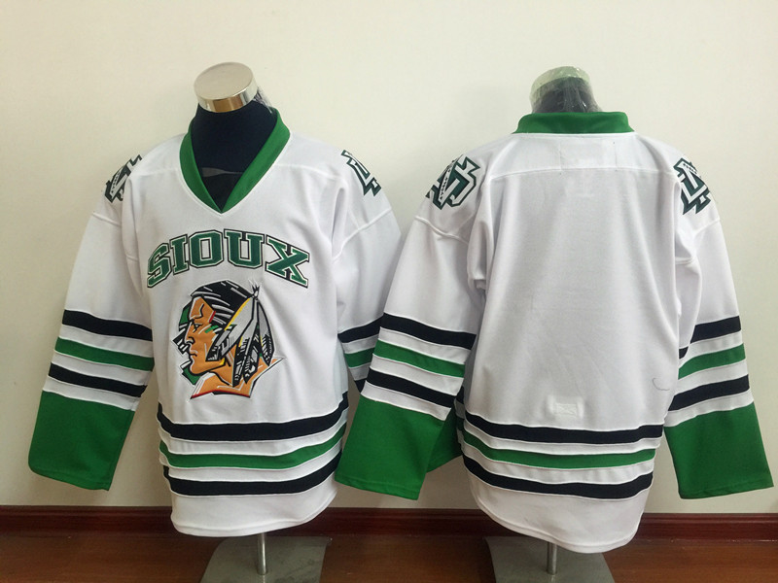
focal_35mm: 29
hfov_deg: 61.7
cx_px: 389
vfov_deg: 48.2
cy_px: 292
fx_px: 652
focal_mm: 4.15
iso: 64
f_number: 2.2
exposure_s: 1/17
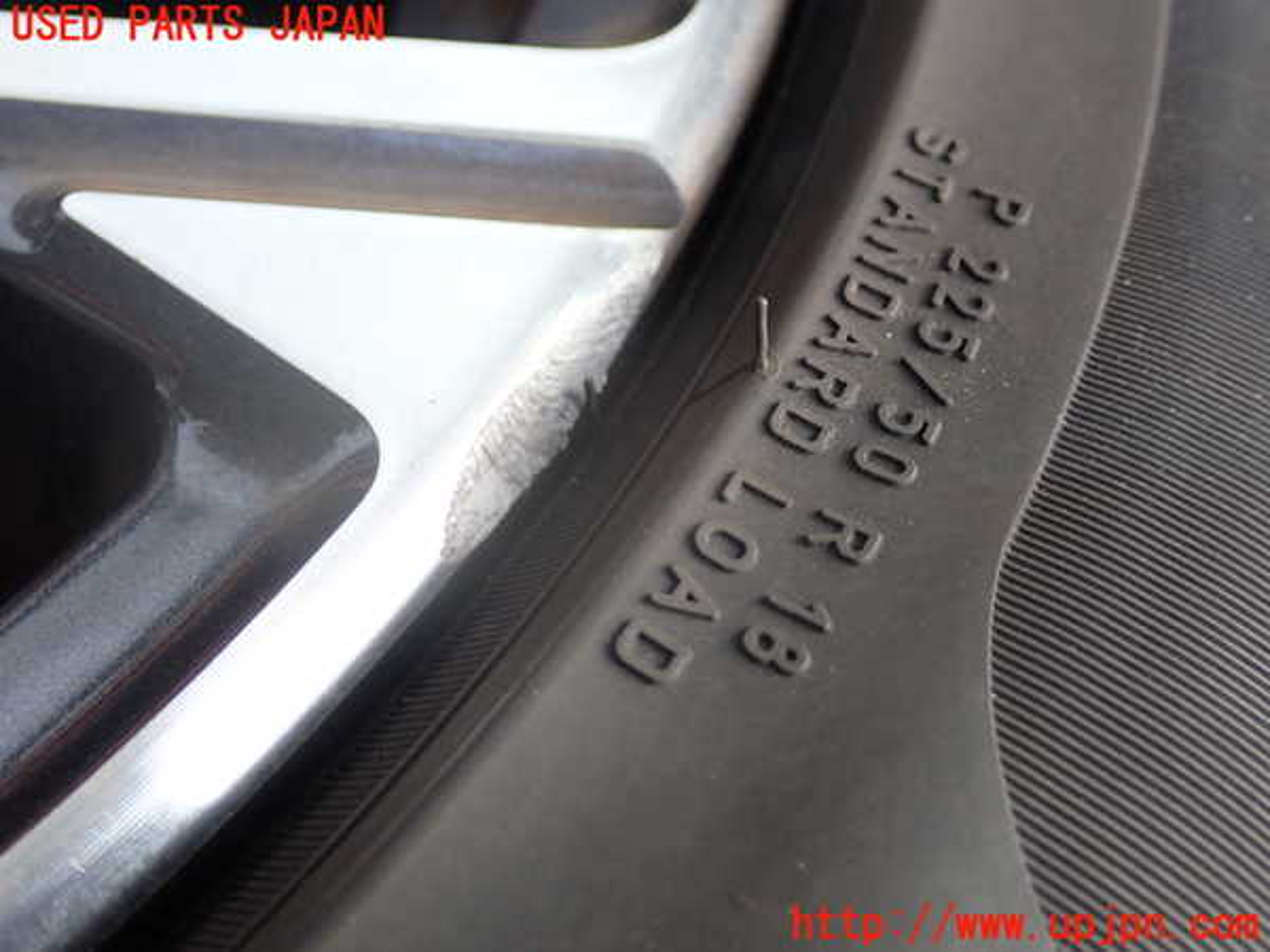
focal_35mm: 44
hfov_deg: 42.9
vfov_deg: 32.9
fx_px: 1614
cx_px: 635
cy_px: 476
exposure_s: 1/100
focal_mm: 7.84
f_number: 2.9
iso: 200
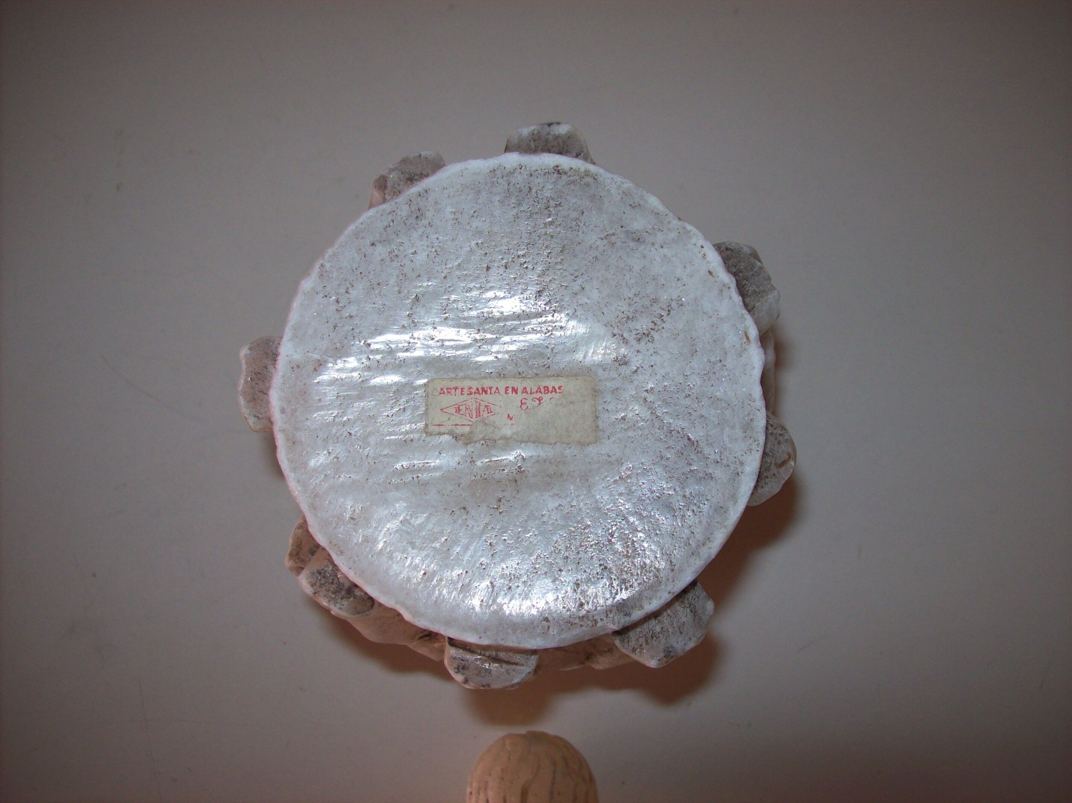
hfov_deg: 51.4
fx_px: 1114
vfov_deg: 39.6
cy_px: 402
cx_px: 536
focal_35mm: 36
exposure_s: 1/64
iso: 80
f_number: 2.7
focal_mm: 6
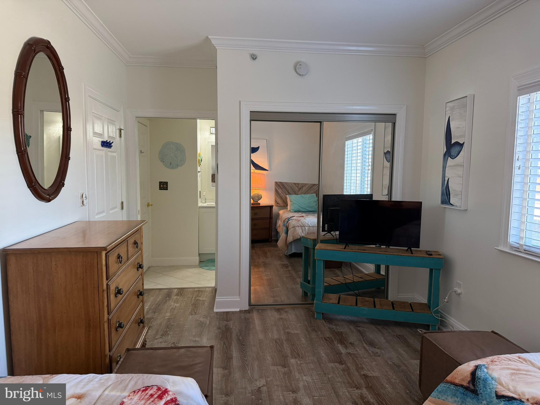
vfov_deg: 56.8
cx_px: 270
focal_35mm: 24
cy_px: 202
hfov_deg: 71.6
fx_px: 374
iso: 250
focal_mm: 6.76
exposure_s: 1/120
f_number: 1.78
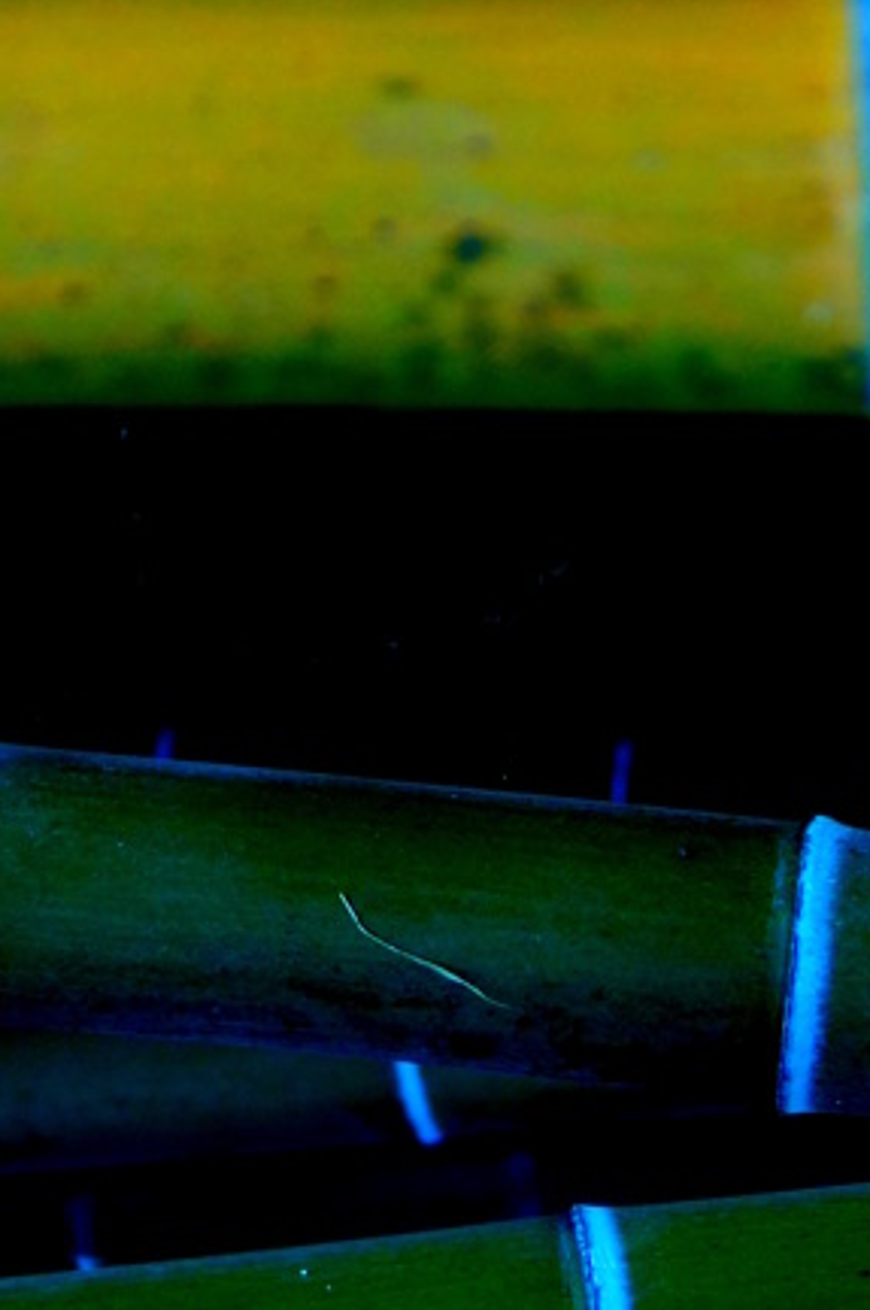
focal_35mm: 462
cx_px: 634
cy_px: 1070
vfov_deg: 4.5
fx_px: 16787
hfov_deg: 3.0
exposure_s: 1/200
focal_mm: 130
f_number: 8
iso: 500
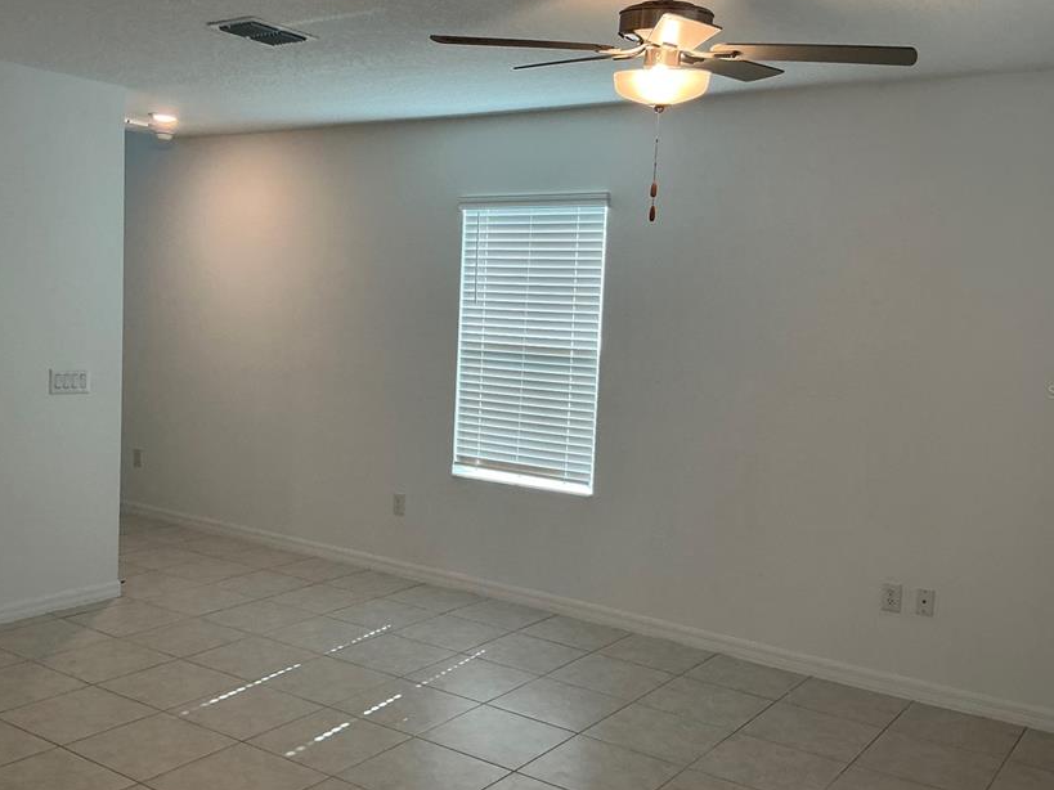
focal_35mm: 35
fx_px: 1066
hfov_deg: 52.5
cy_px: 391
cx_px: 467
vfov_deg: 40.7
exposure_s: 1/120
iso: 50
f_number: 1.8
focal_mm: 3
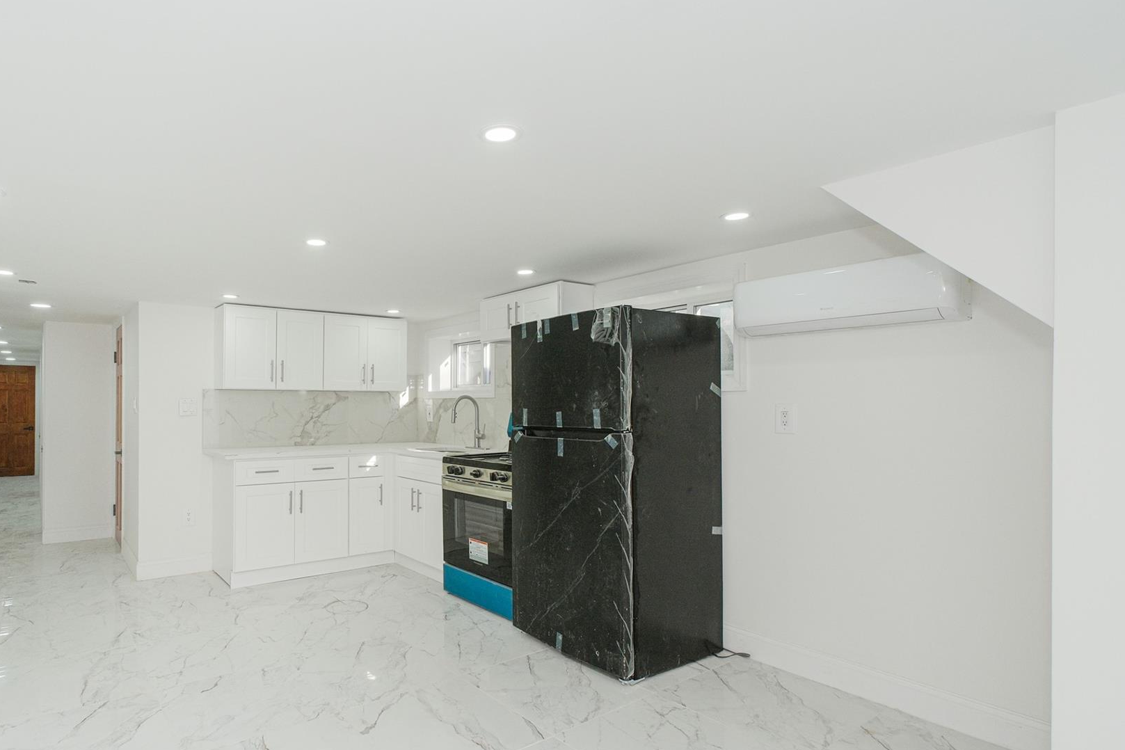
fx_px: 594
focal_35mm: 19
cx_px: 420
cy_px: 405
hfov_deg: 85.2
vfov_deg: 64.5
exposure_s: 1/80
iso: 400
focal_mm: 10
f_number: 8
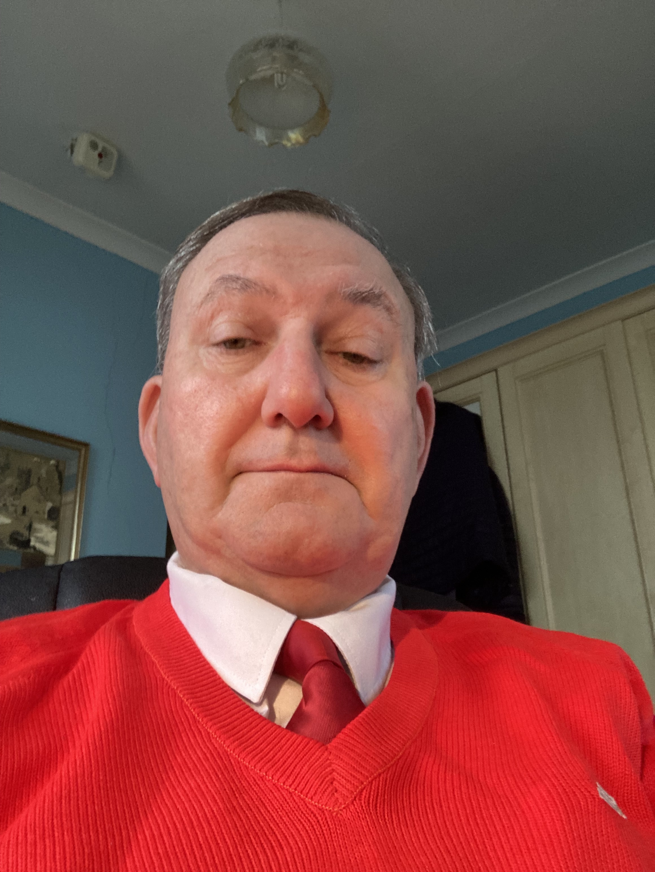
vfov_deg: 56.8
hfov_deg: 44.2
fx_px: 806
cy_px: 436
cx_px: 328
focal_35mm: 32
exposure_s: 1/33
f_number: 2.2
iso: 250
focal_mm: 2.87
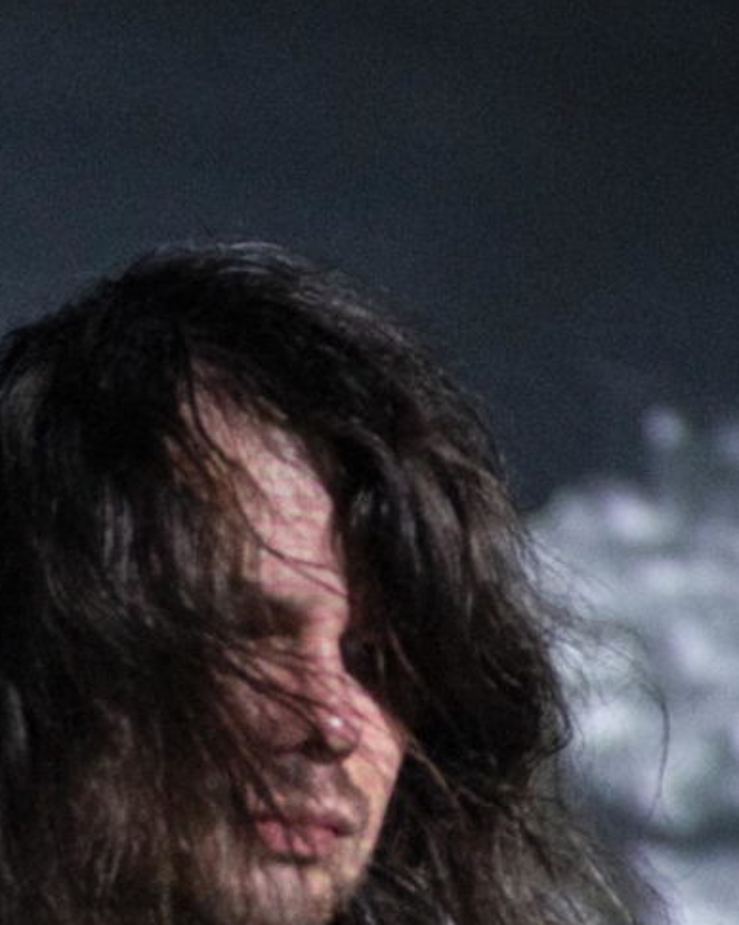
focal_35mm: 298
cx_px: 231
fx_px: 8150
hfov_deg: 5.2
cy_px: 1108
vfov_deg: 6.5
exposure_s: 1/100
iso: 2000
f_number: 2.8
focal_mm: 60
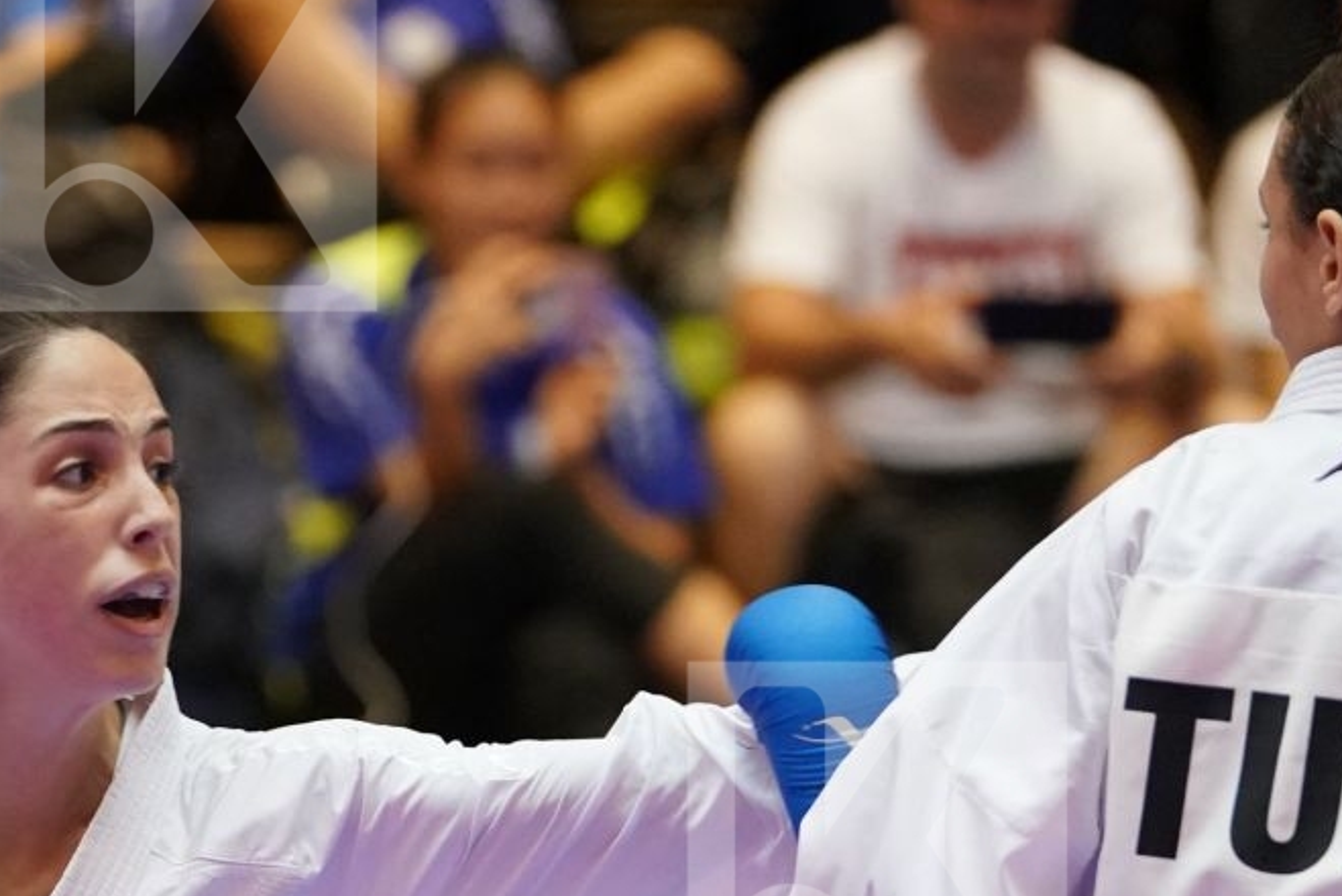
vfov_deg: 2.9
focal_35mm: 475
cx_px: 187
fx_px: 17714
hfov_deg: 4.3
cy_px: 847
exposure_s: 1/800
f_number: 2.8
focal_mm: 174
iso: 5000
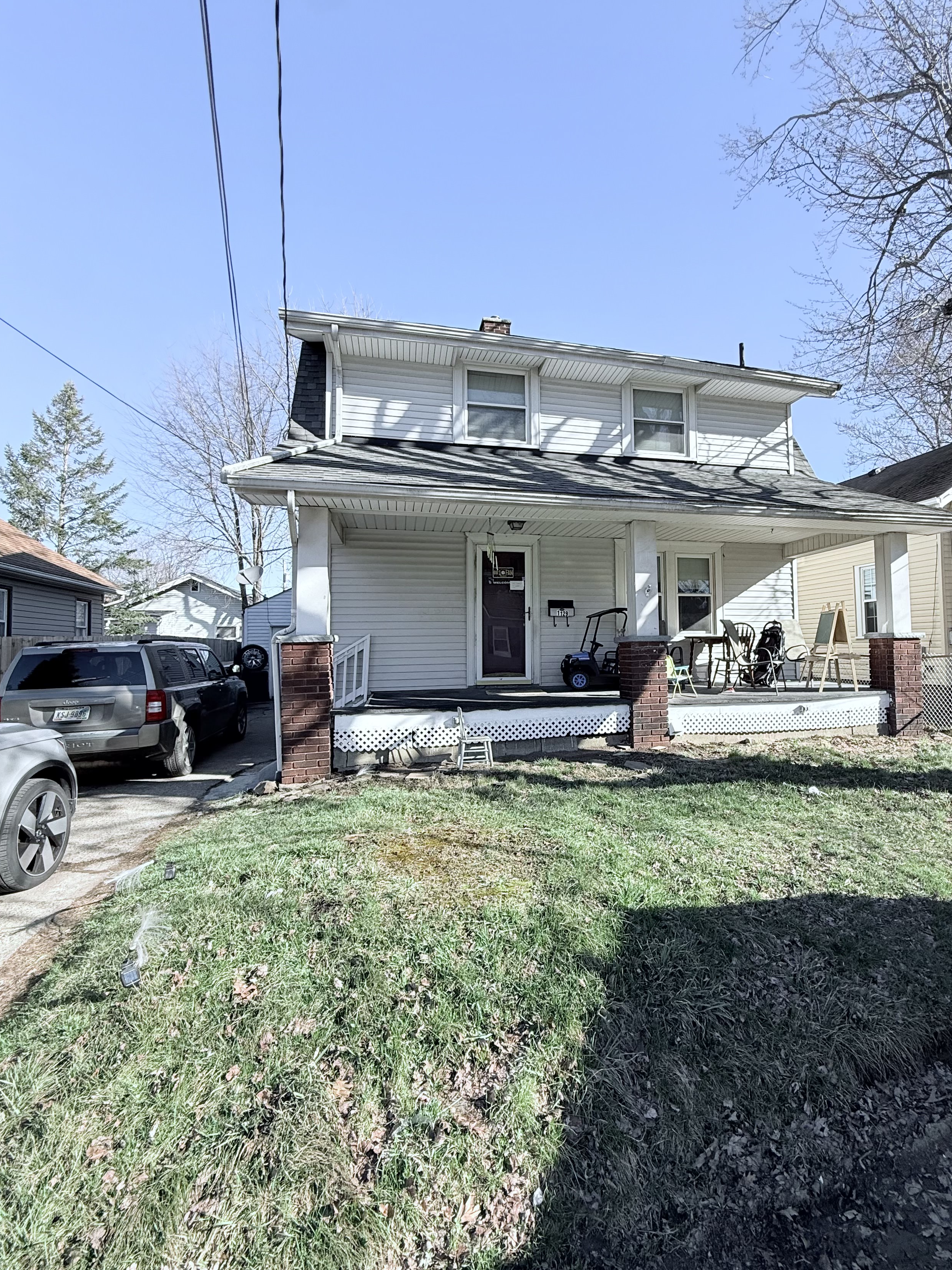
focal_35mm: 17
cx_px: 567
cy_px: 621
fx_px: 623
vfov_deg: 91.0
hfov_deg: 74.0
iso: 50
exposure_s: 1/664
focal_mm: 2.22
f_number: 2.2
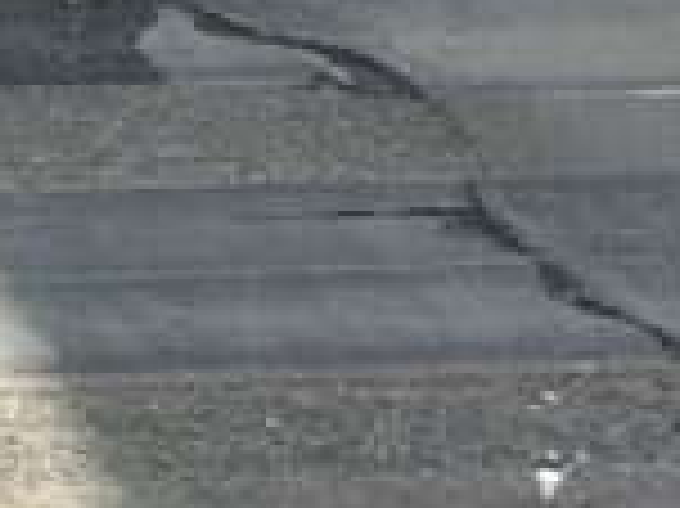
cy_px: -454
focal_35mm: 176
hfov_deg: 10.1
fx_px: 3455
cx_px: -815
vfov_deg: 8.1
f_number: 1.5
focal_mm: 5.7
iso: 50
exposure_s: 1/421
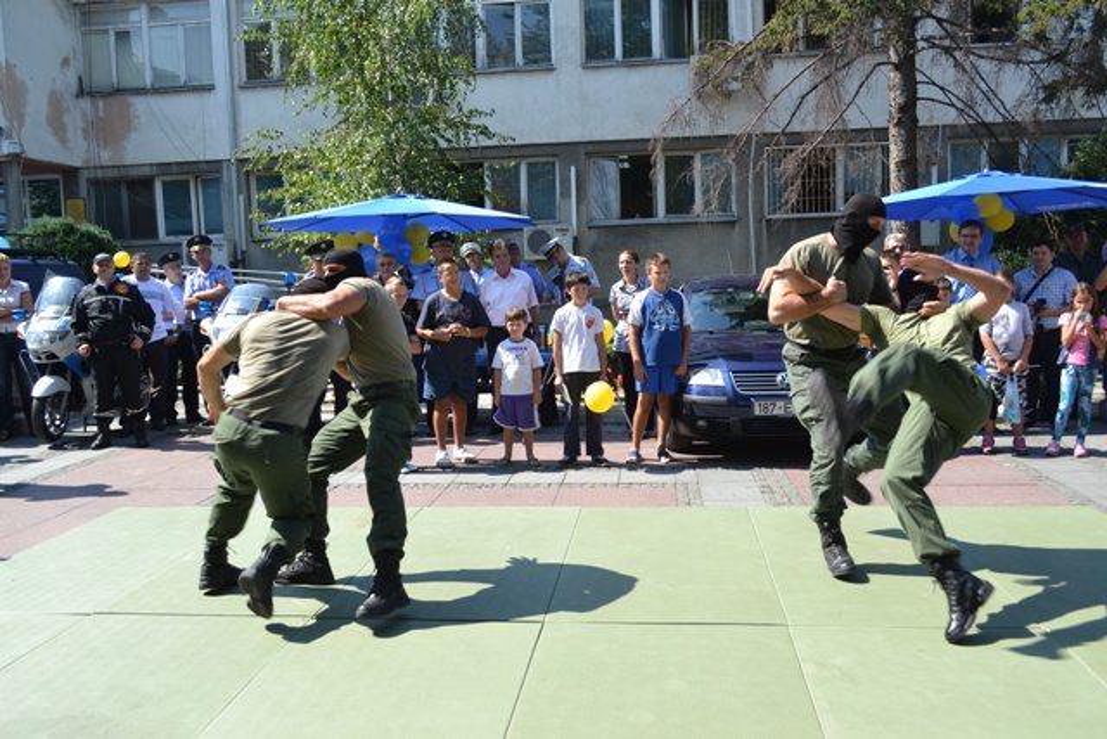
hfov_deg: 57.2
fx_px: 1015
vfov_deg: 40.0
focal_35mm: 33
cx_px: 554
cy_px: 370
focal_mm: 22
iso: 100
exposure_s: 1/160
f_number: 6.3
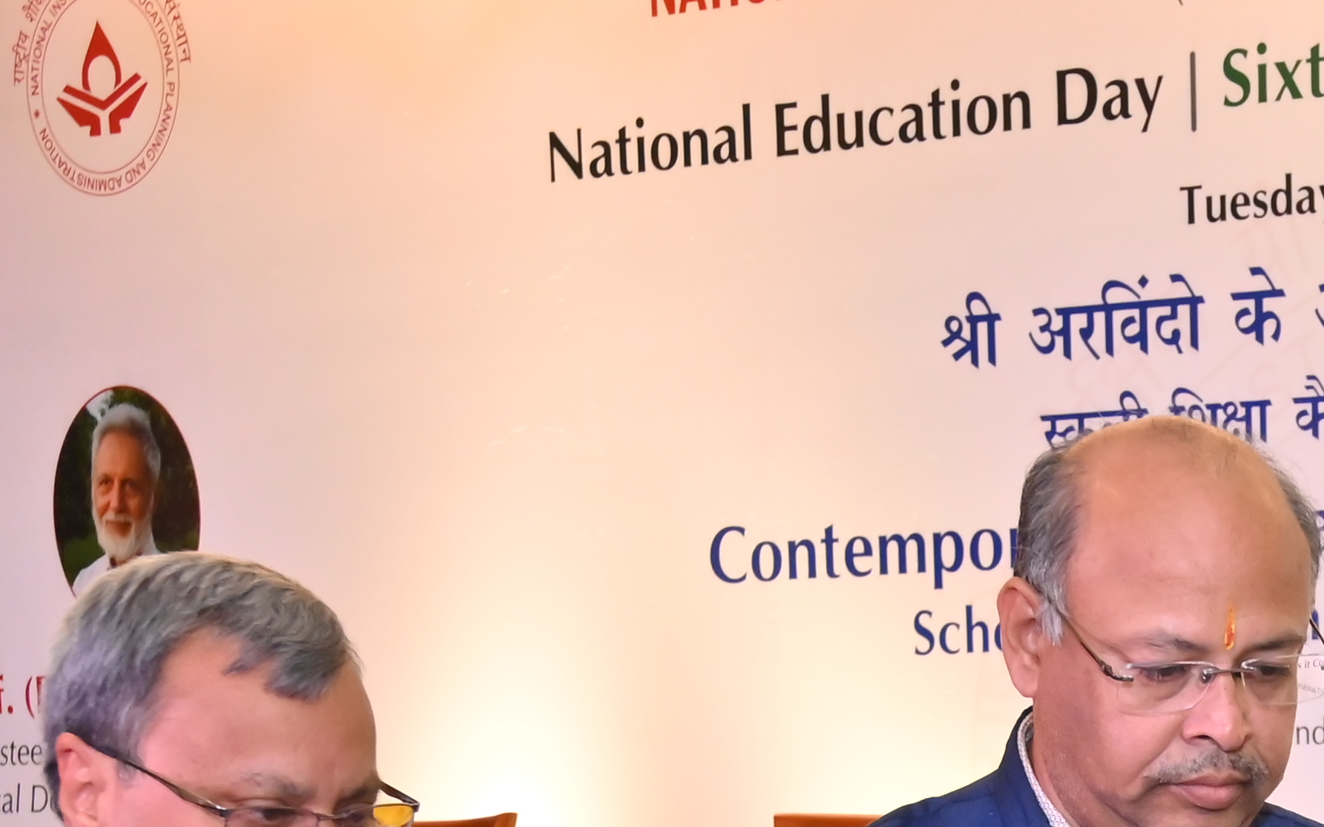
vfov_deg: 11.4
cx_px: 1644
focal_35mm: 109
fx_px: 3923
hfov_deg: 18.1
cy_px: 1339
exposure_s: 1/160
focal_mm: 31.5
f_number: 5.6
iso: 2000
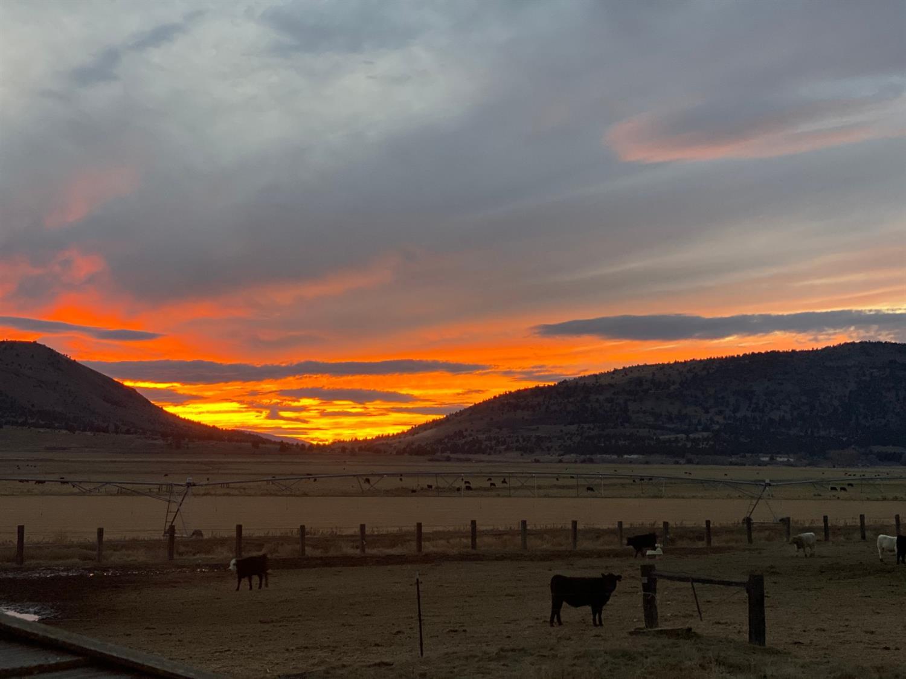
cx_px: 453
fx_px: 1361
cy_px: 340
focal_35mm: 52
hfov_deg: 36.8
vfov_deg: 28.0
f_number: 2
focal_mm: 6
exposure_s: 1/83
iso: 250
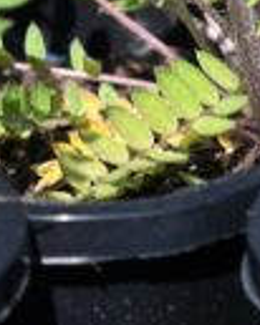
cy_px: -372
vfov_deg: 3.0
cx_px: -174
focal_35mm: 642
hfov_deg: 2.4
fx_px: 6183
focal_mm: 86
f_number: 7.1
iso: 800
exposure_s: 1/640
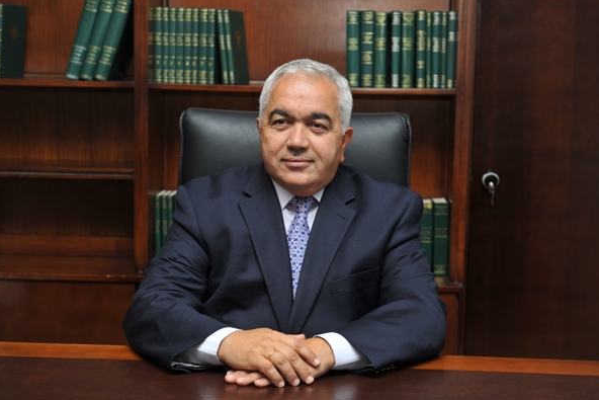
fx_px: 1182
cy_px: 199
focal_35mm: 71
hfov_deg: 28.4
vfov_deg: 19.2
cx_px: 301
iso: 400
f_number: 6.3
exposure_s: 1/250
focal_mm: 70
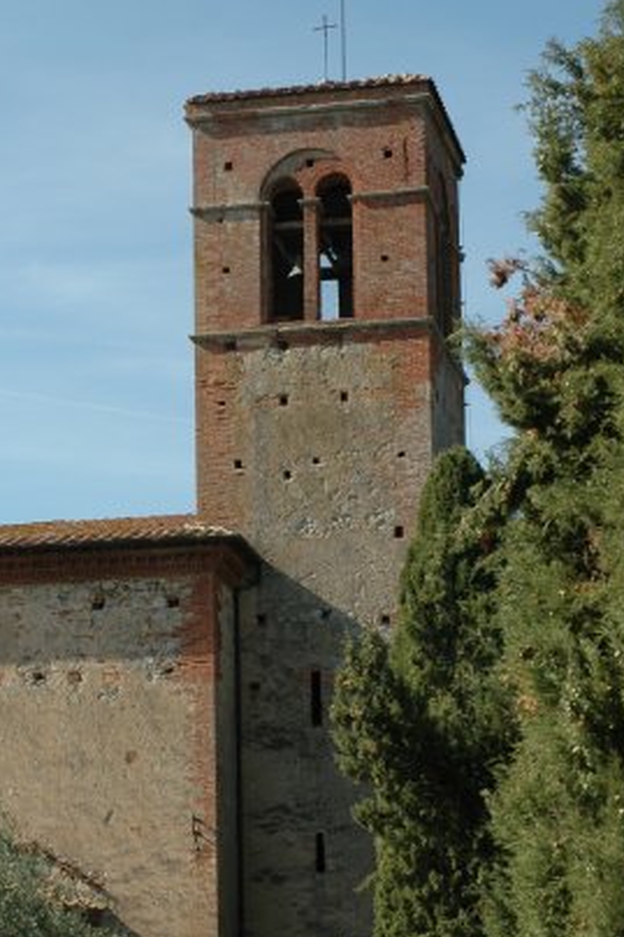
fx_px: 2784
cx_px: 130
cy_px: 612
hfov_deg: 12.7
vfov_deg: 19.1
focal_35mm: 107
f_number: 7.1
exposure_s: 1/500
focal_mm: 40
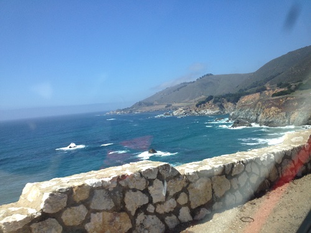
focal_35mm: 35
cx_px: 156
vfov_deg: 40.7
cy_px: 116
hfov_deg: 52.6
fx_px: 314
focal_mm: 4.28
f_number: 2.4
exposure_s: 1/1416
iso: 50
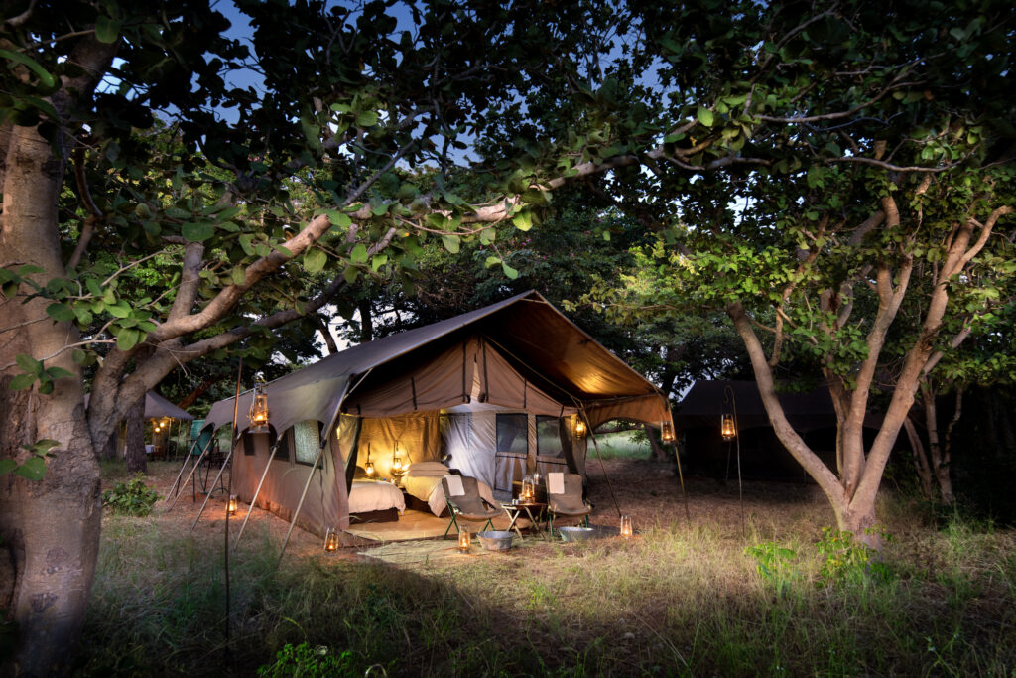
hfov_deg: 73.7
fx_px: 677
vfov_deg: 53.1
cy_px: 339
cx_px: 508
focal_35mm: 24
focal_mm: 24
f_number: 8
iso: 200
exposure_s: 3
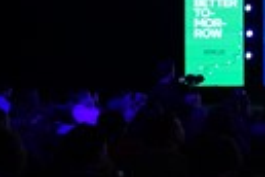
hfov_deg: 14.7
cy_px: 72
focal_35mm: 107
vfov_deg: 12.8
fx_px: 788
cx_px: 571
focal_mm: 23
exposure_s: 1/200
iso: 1250
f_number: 2.8
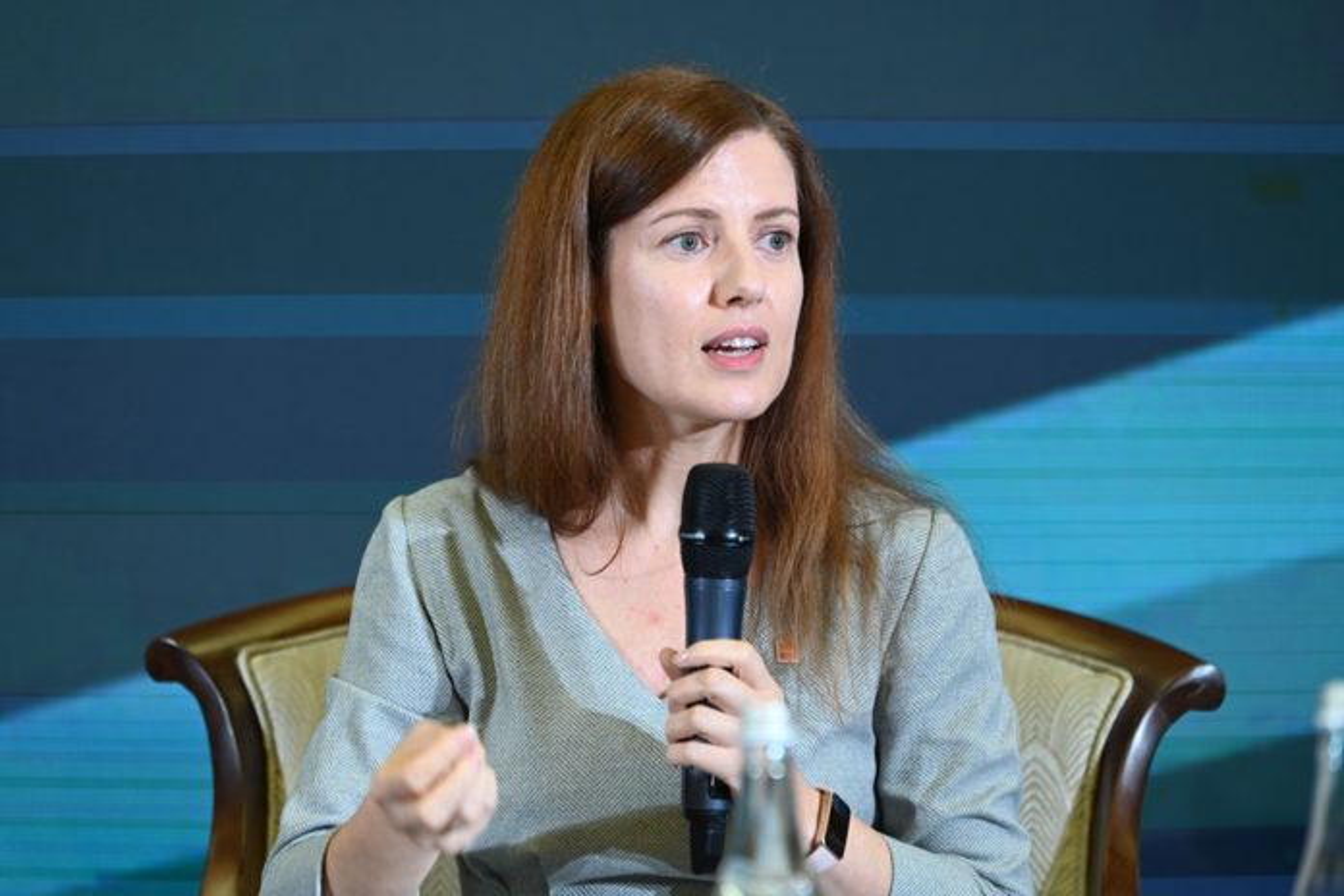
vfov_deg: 7.8
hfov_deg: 11.7
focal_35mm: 175
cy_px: 448
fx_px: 6533
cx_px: 672
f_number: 3.5
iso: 1600
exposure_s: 1/160
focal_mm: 175
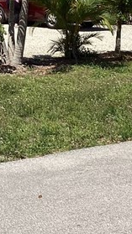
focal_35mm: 124
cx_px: -12
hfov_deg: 9.7
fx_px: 771
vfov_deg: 17.1
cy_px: 38
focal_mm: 3.3
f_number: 2.4
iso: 25
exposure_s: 1/1698
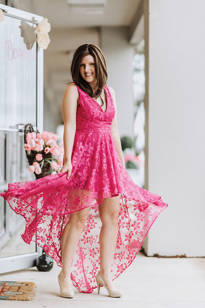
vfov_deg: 23.9
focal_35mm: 85
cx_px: 102
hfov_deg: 16.1
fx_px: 725
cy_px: 154
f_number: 1.4
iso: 125
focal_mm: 85
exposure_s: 1/320
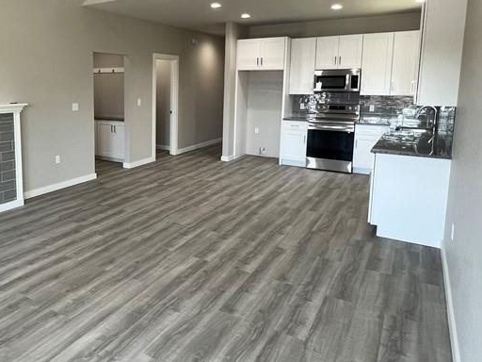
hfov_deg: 64.9
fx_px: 362
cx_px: 148
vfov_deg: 52.4
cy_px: 132
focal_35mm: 26
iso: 160
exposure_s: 1/120
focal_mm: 1.57
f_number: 1.8
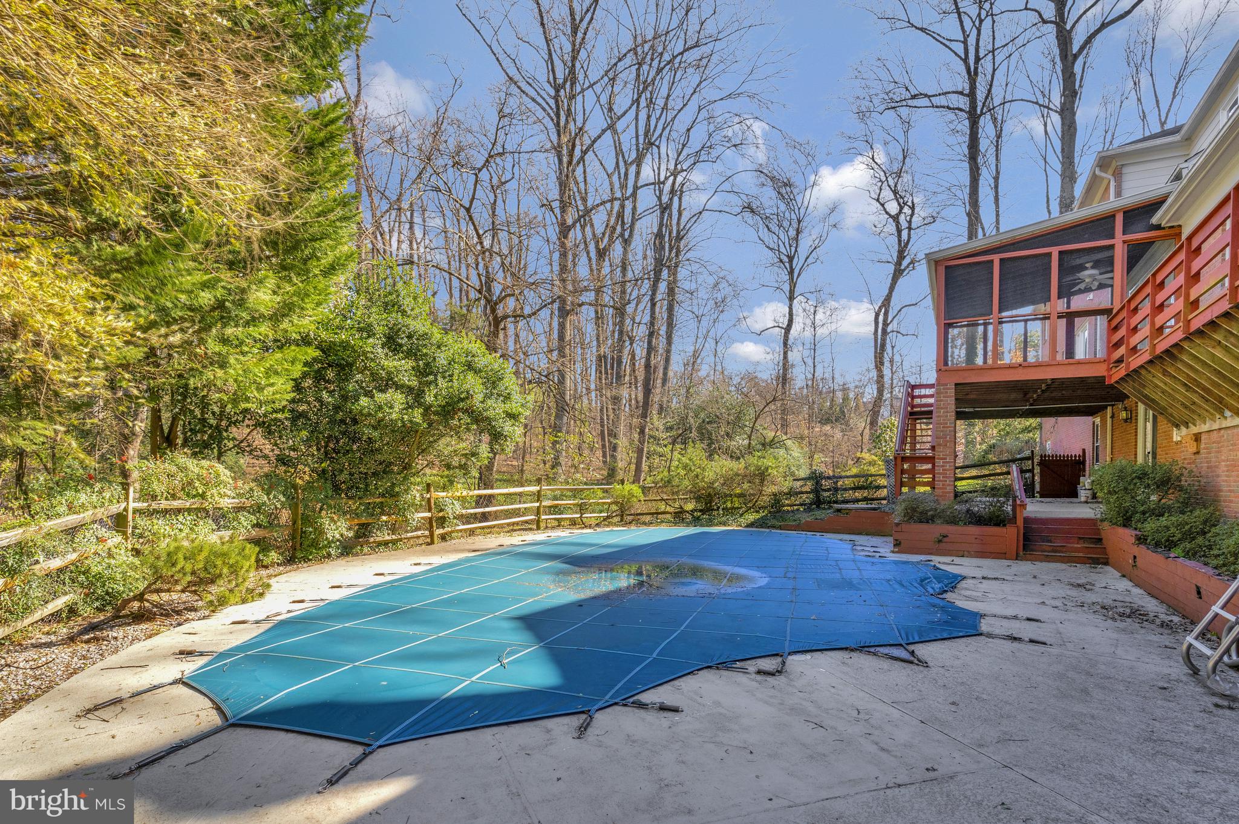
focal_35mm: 17
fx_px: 585
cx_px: 620
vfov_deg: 70.4
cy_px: 412
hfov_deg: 93.3
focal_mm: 17
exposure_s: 1/640
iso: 1250
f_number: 8
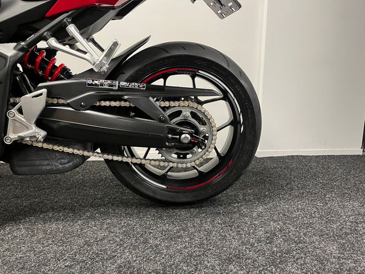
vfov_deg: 53.1
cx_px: 182
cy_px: 137
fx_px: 274
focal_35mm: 26
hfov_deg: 67.3
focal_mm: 5.1
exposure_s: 1/50
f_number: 1.6
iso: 250
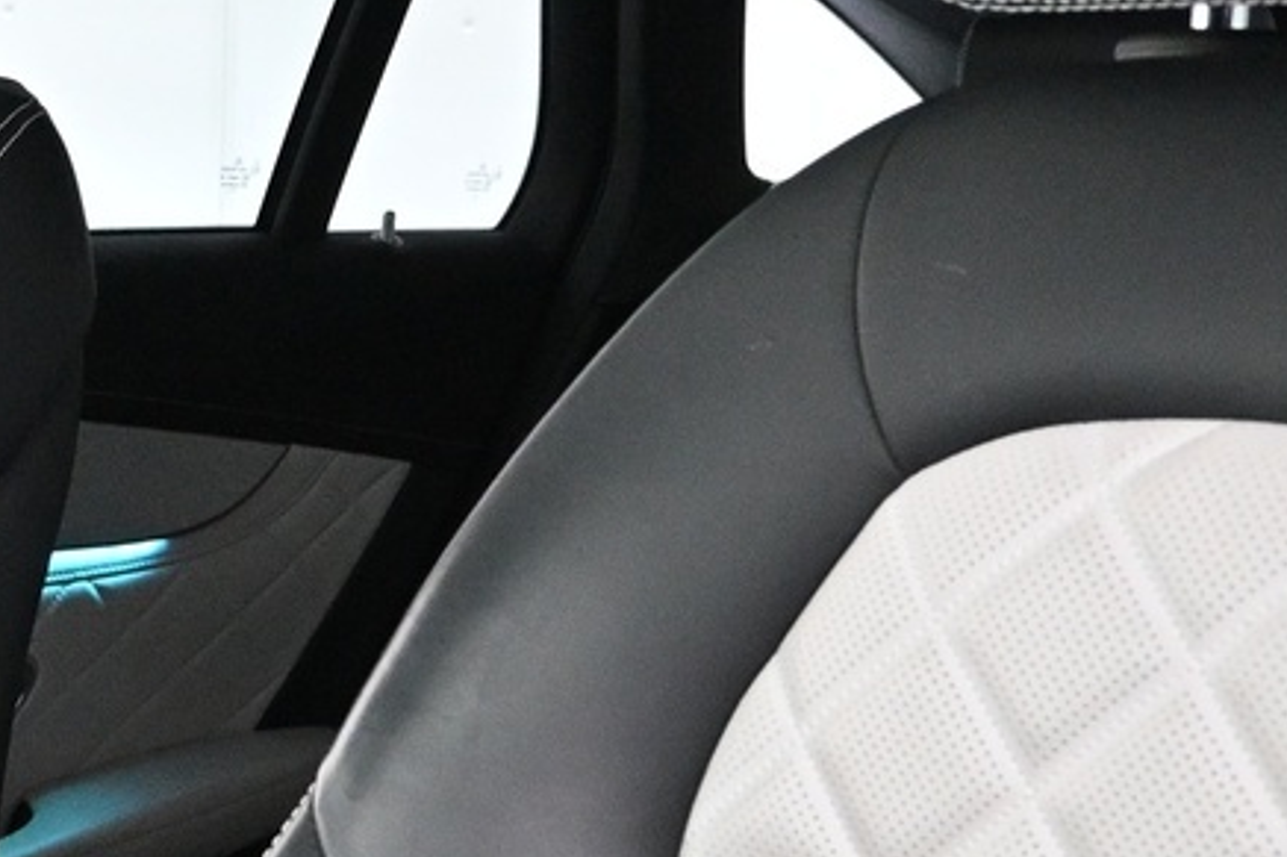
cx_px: -9
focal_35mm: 89
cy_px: 433
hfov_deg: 22.0
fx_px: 3180
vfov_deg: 15.3
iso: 4000
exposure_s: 1/40
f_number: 3.5
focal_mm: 16
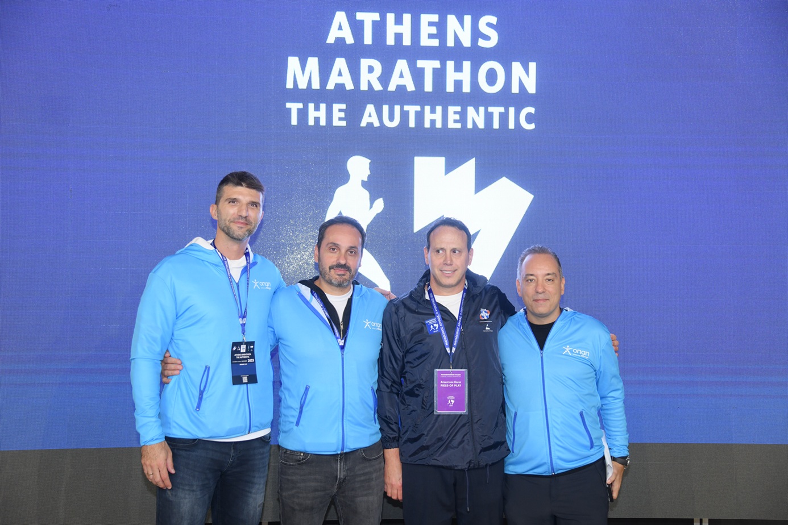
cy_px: 262
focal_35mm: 48
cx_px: 394
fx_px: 1051
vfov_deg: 28.1
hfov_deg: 41.1
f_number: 4
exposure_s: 1/250
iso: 640
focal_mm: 48
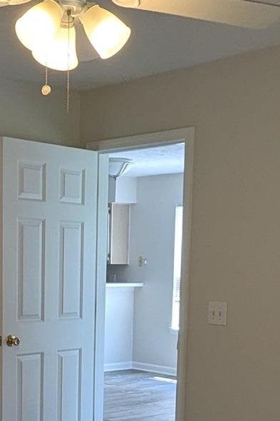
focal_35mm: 65
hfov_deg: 20.8
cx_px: 80
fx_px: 759
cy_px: 364
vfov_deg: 29.9
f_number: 2.2
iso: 76
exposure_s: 1/120
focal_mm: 2.35
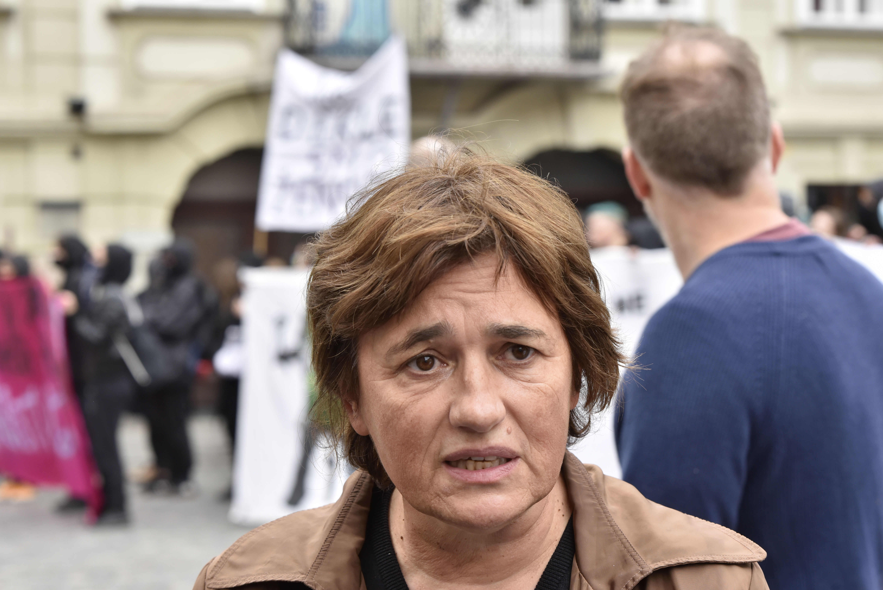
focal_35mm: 91
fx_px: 2233
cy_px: 297
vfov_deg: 15.0
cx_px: 438
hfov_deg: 22.4
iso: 640
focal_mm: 90
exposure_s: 1/320
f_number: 7.1
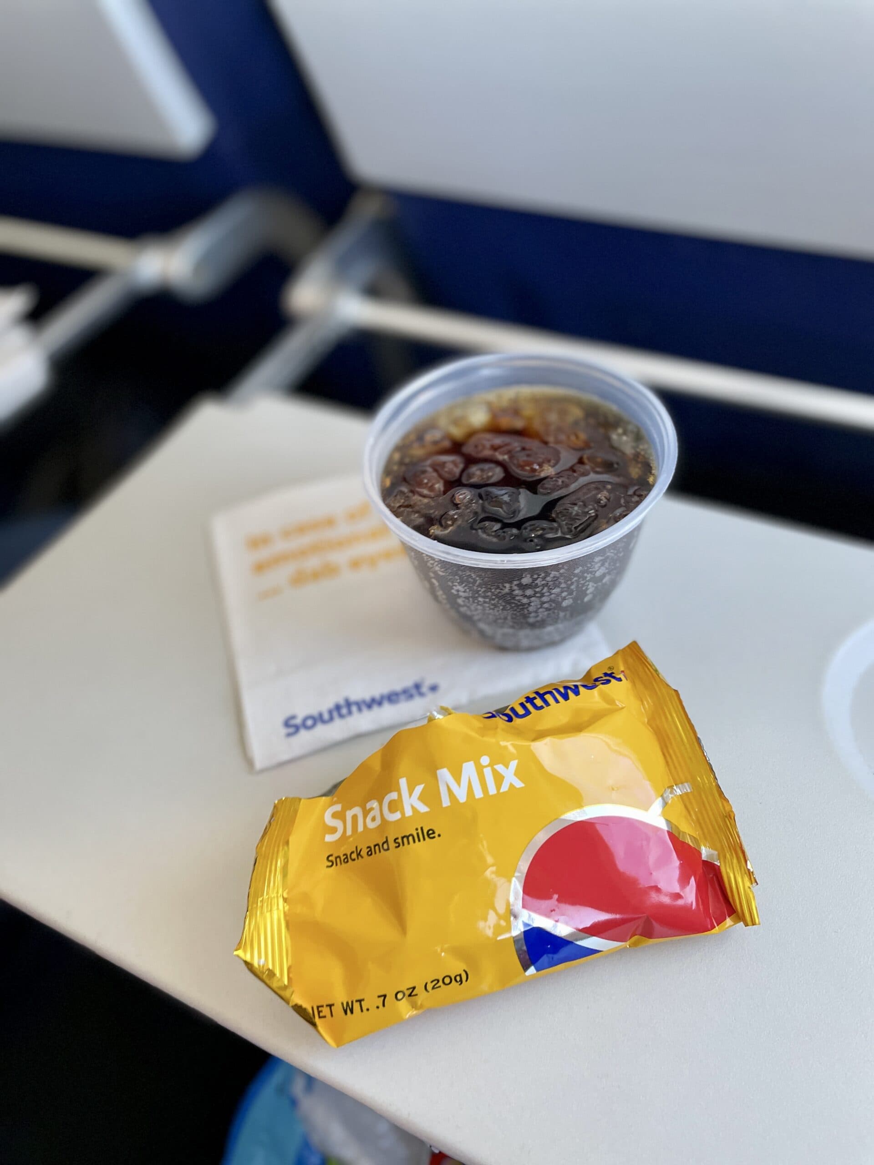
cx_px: 437
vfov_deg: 67.3
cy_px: 582
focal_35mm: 26
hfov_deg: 53.1
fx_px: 875
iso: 160
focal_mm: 4.2
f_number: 1.6
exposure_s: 1/60
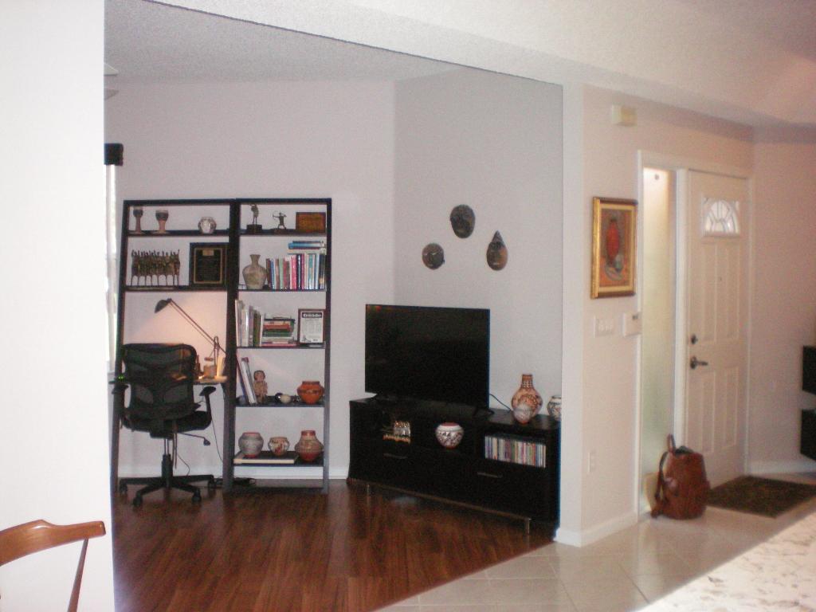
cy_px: 306
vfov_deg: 37.7
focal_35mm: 38
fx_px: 896
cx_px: 408
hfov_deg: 49.0
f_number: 3.1
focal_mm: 6.3
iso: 400
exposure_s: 1/60
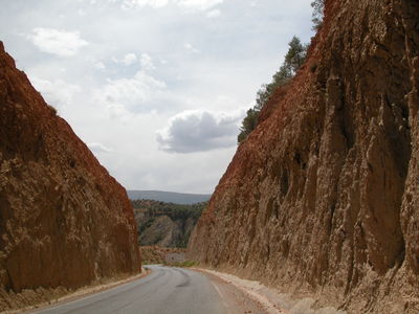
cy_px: 157
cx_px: 210
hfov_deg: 52.6
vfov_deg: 40.7
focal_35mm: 35
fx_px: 424
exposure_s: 1/432
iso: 100
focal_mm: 8.9
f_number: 8
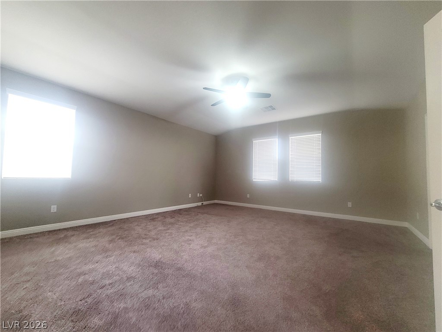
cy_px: 166
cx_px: 221
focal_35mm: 13
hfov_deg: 106.2
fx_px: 166
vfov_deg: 89.9
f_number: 2.2
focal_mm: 2.2
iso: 320
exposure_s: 1/60.2
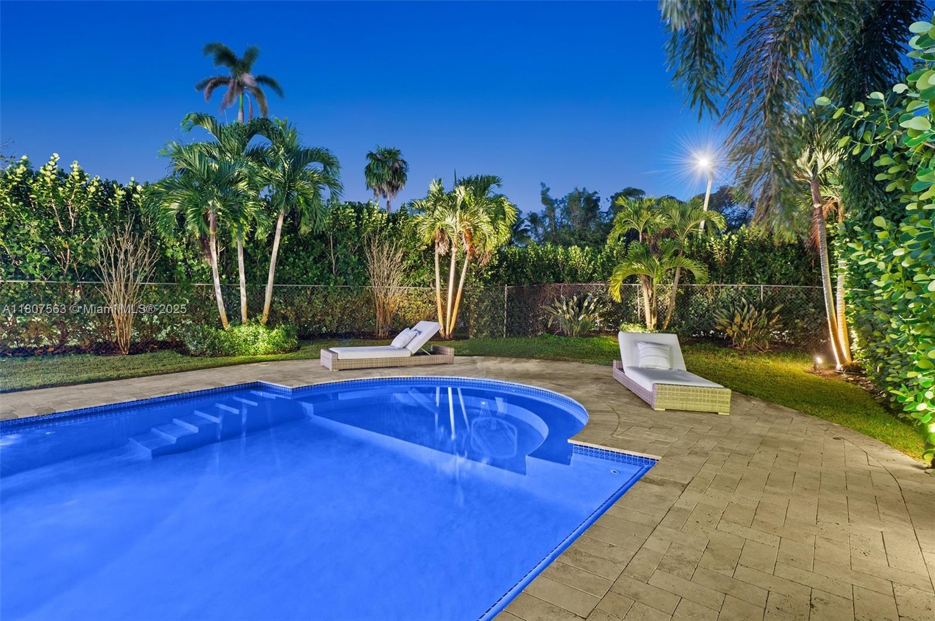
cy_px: 310
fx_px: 493
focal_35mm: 19
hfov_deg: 87.0
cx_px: 468
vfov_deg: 64.4
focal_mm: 19
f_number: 8
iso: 200
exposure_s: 30
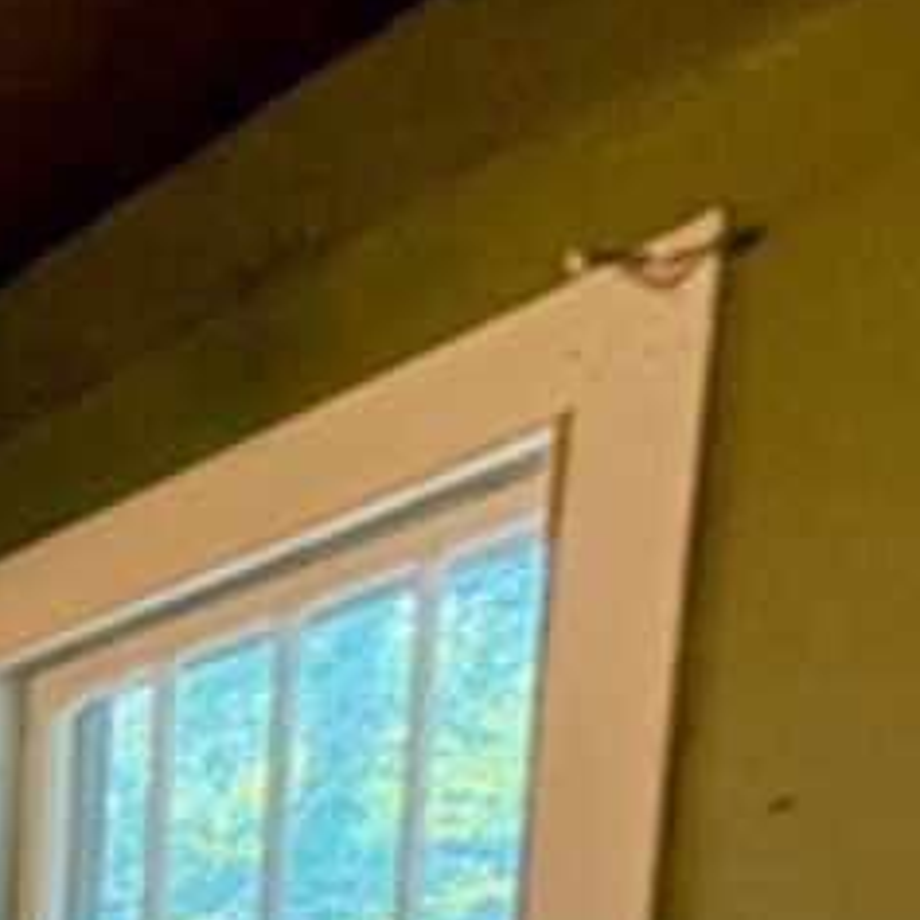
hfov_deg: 15.2
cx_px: -1259
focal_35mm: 67
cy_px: 1474
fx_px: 2015
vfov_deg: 20.8
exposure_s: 1/60
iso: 500
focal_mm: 2.22
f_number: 2.2
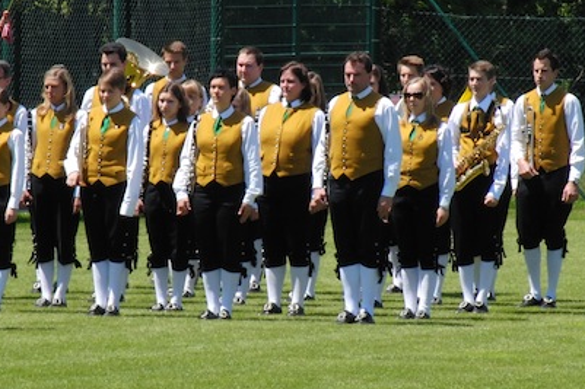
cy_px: 150
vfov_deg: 2.7
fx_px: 8300
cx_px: 255
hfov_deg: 4.0
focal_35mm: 511
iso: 100
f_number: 6.4
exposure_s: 1/320
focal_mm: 49.8
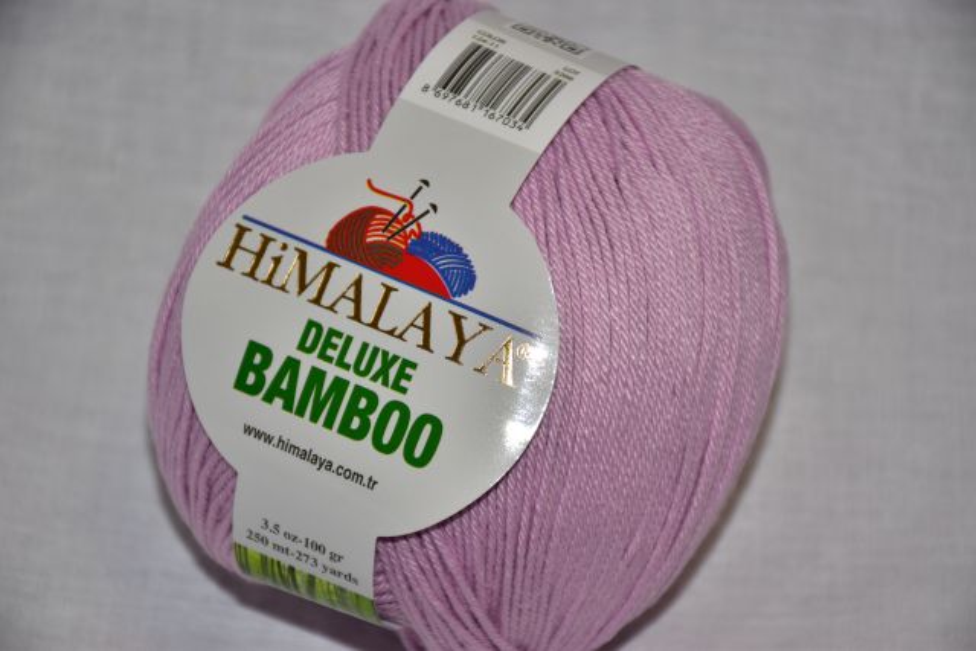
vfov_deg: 9.6
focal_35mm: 142
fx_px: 3864
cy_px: 326
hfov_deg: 14.4
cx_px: 488
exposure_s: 1/60
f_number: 5.3
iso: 100
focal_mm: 95
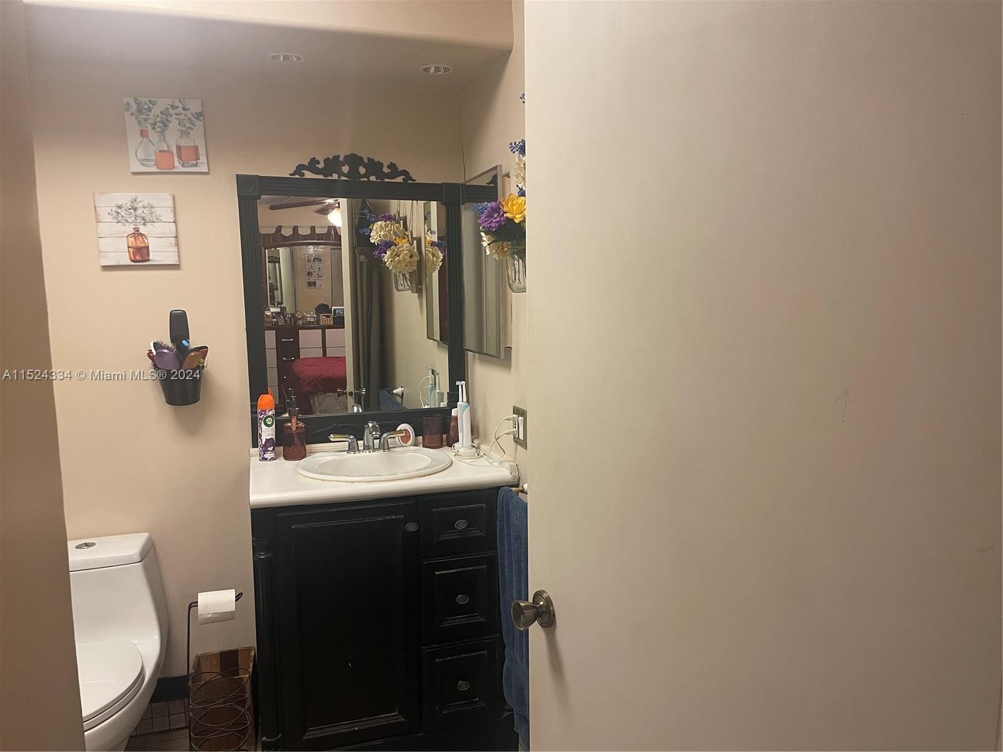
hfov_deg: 67.3
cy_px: 376
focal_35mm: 26
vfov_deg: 53.1
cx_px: 502
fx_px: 753
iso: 250
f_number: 1.6
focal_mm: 4.2
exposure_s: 1/60
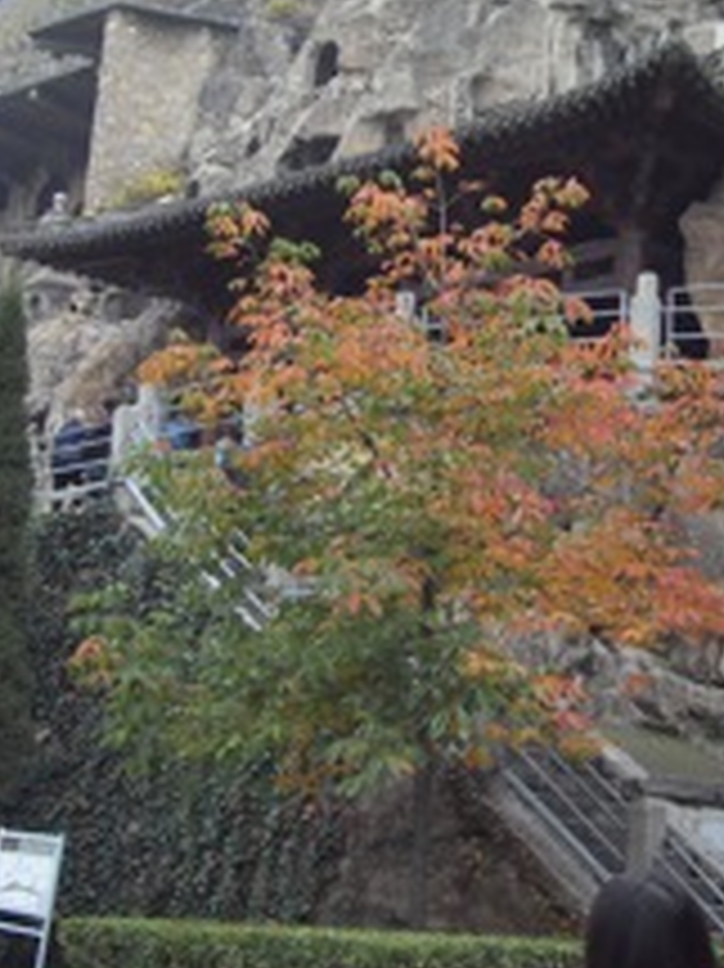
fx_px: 2233
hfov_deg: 18.4
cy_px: 365
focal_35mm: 80
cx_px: 396
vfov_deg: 24.4
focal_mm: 6.6
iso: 100
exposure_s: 1/60
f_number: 3.5
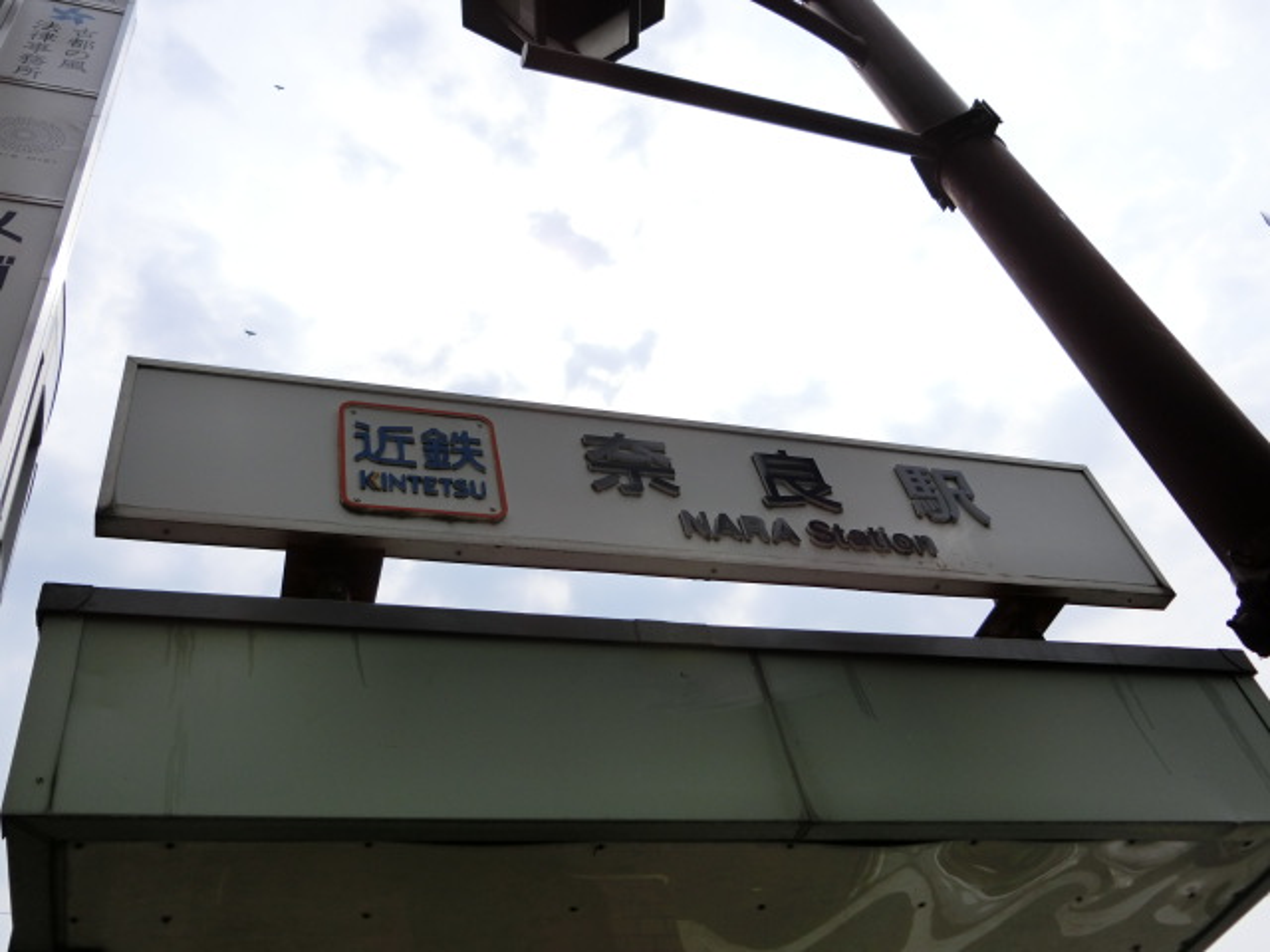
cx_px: 635
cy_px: 476
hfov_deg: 54.0
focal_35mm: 34
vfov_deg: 41.8
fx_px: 1247
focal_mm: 6
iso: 80
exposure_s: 1/400
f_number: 7.8
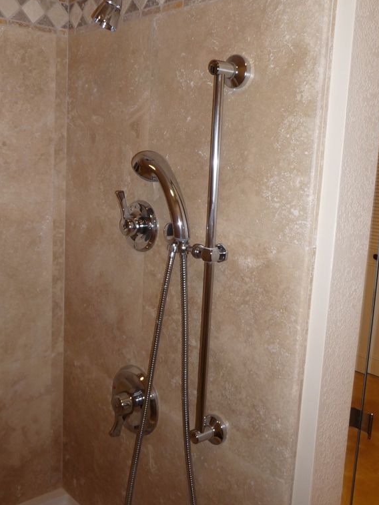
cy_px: 242
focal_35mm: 37
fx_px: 540
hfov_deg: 38.5
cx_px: 153
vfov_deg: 50.1
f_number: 3.3
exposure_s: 1/30
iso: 100
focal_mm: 4.7
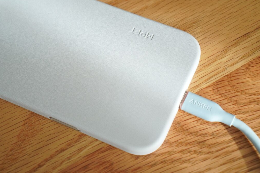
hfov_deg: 37.2
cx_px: 131
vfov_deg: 25.3
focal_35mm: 54
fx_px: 386
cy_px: 85
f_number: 5
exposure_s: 1/60
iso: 500
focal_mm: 35
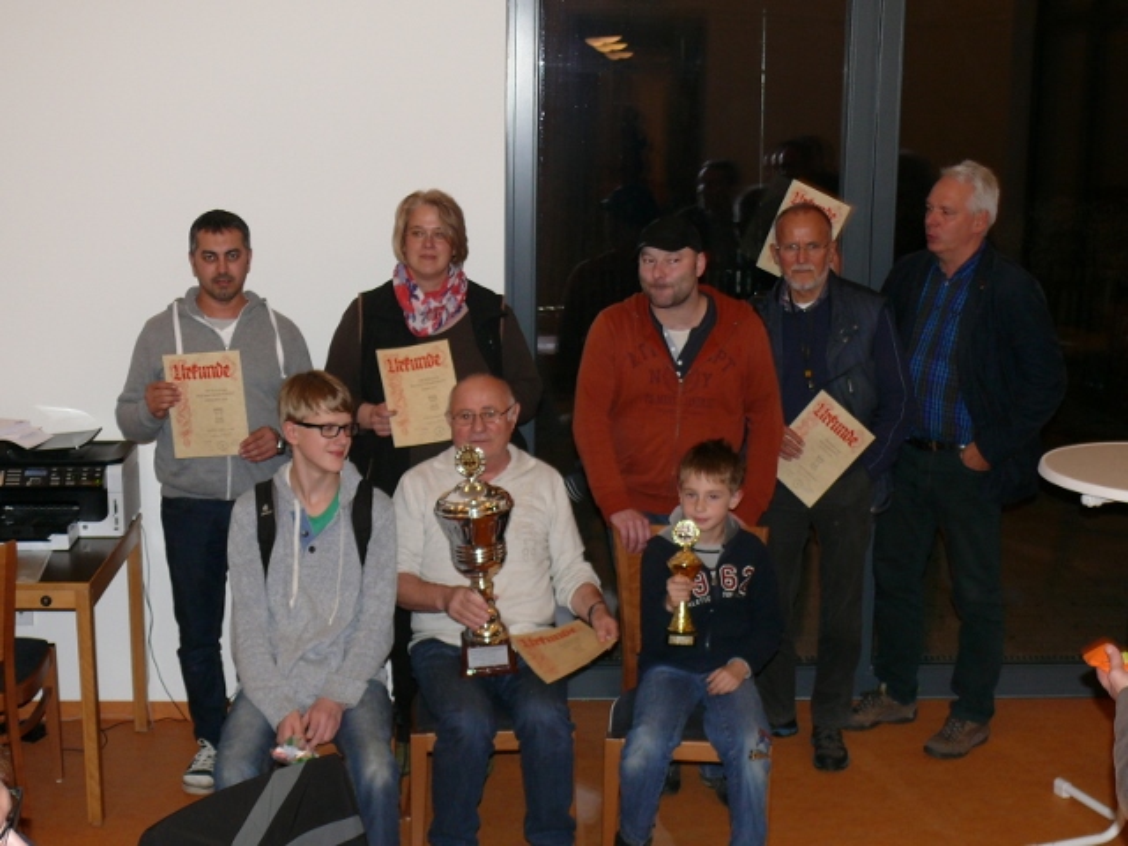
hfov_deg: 37.5
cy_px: 423
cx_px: 564
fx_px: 1662
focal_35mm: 51
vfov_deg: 28.6
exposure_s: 1/30
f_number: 3.2
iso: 125
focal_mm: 9.3
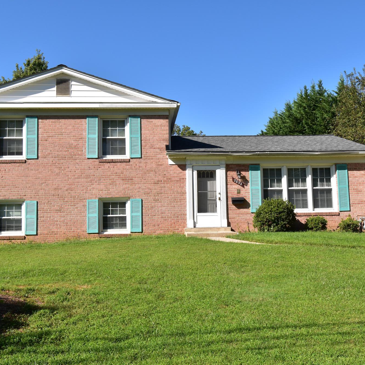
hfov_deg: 42.8
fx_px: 465
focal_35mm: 39
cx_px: 176
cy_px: 183
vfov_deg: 42.8
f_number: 10
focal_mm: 20
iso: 320
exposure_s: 1/400
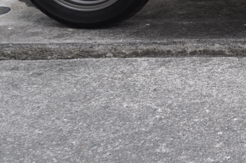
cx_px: 369
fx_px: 792
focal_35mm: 116
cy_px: -86
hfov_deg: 16.2
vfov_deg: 11.3
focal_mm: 22
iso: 200
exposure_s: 1/160
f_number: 6.3
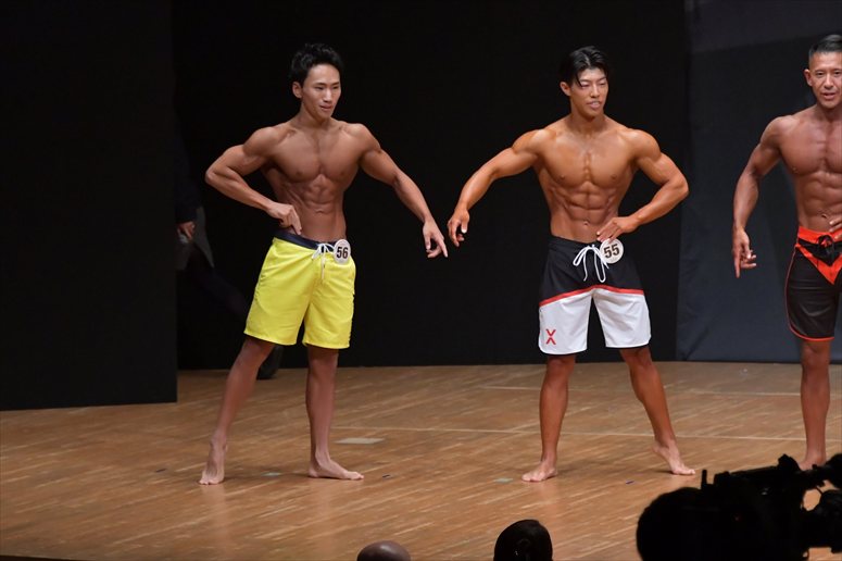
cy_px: 280
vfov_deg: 5.1
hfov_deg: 7.6
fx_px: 6312
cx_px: 421
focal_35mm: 270
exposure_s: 1/400
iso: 6400
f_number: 5.6
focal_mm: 180
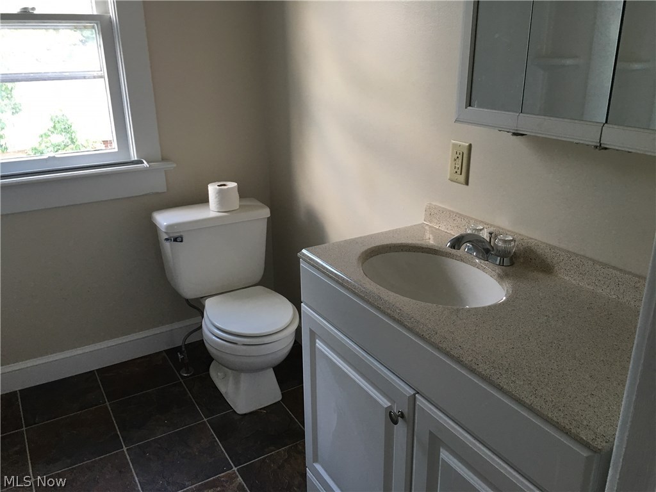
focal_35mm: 29
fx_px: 550
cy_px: 246
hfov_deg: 61.7
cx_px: 328
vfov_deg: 48.2
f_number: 2.2
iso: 40
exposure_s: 1/30
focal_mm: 4.15
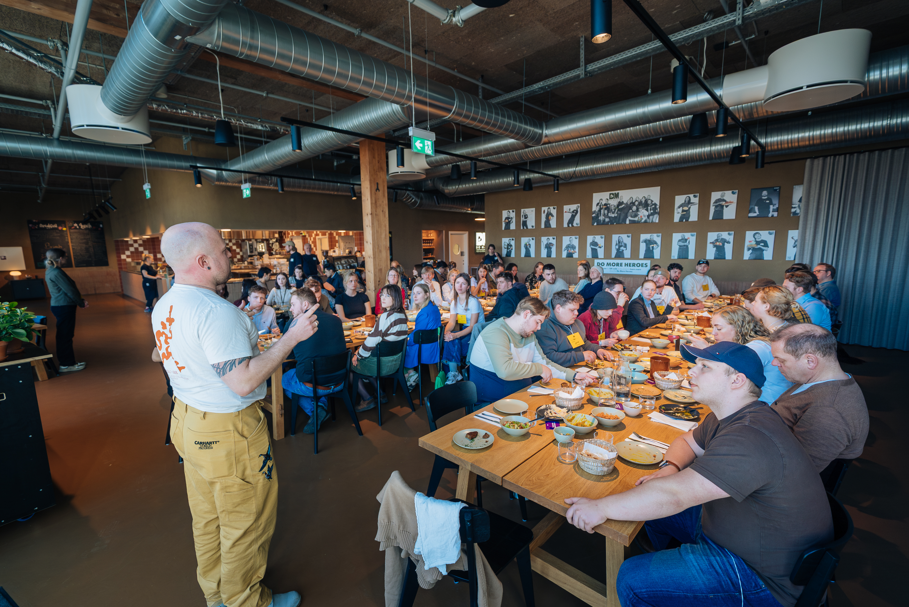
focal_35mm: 15
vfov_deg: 77.4
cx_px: 454
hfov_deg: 100.4
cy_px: 304
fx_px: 379
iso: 250
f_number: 4
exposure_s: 1/200
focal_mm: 15
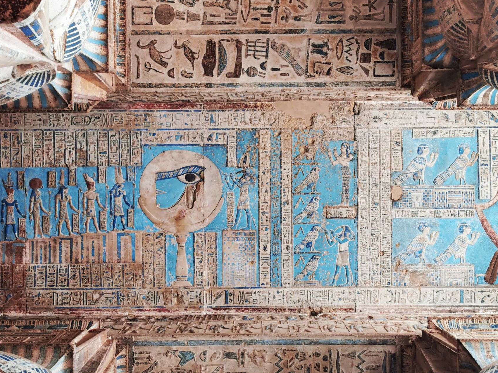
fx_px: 1065
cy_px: 207
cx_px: 247
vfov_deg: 19.9
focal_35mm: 74
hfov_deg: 26.3
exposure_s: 1/120
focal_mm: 5.56
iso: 100
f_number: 1.6
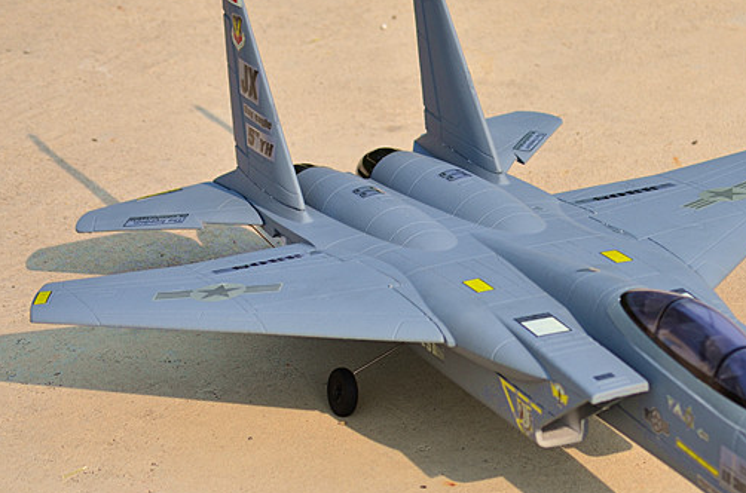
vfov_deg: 7.9
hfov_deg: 12.0
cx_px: 493
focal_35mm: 172
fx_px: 3555
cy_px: 301
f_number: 5.6
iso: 100
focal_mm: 72
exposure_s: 1/500
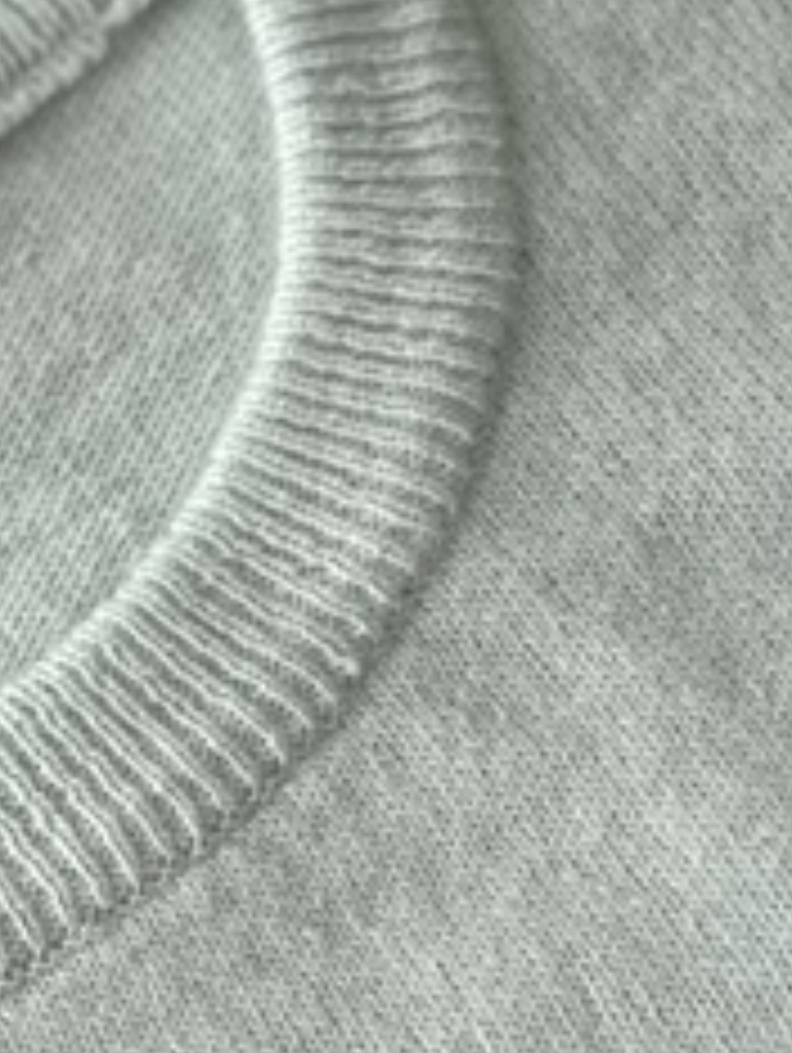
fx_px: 3380
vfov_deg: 17.4
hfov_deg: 12.0
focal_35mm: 111
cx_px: -765
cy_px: 954
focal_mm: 5.1
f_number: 1.6
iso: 50
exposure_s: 1/297
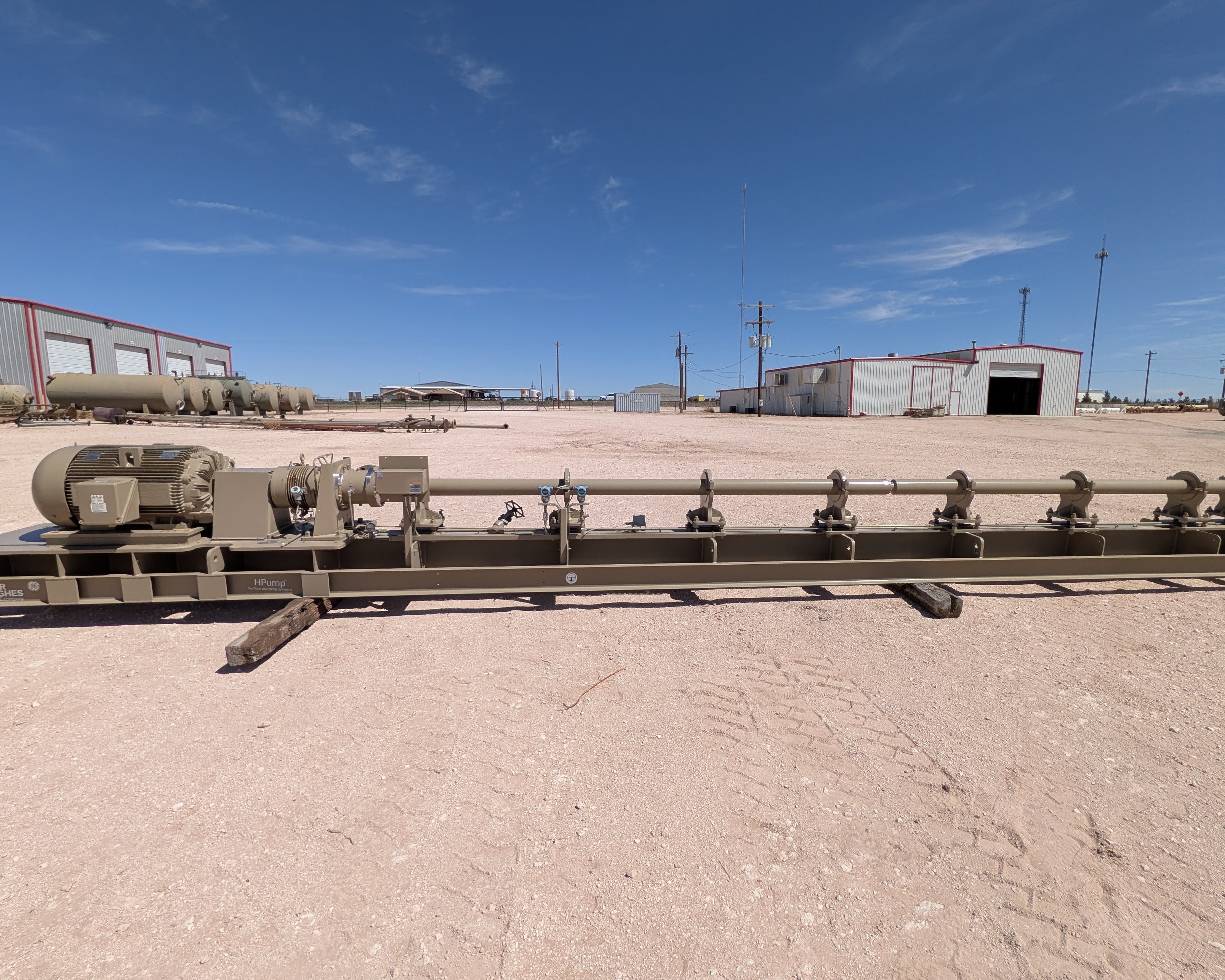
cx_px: 650
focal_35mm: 17
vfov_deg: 77.0
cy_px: 492
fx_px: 616
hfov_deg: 89.5
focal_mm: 1.85
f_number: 2.2
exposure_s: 1/3106
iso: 53
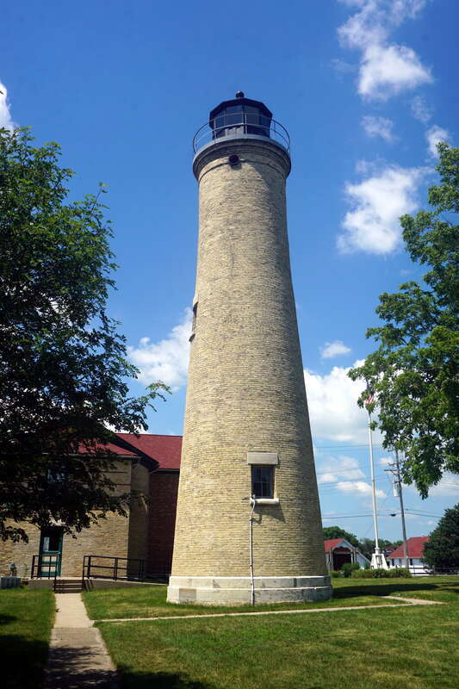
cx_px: 230
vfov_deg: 57.2
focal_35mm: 33
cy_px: 344
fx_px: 631
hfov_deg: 40.0
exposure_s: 1/200
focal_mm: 22
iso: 100
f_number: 11
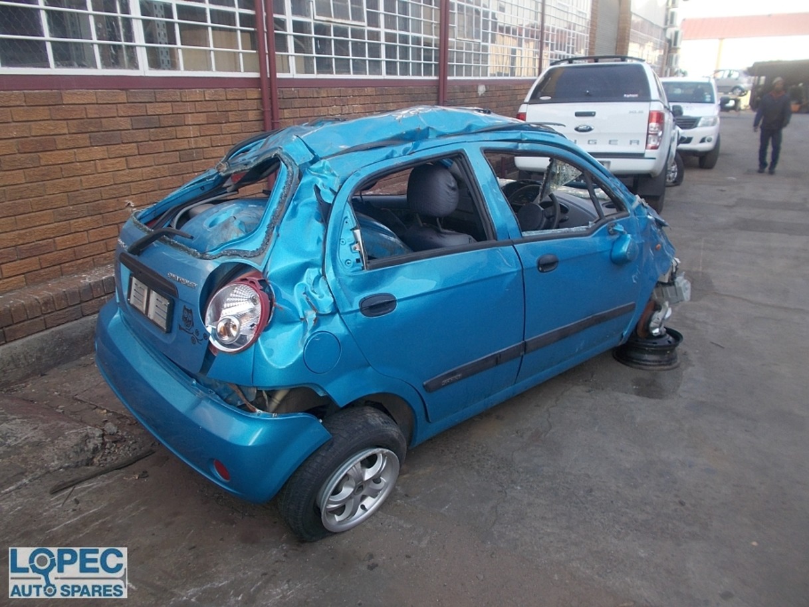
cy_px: 304
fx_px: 608
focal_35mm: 26
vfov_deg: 53.1
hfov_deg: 67.3
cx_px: 404
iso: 80
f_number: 3.2
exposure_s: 1/80
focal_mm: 4.6
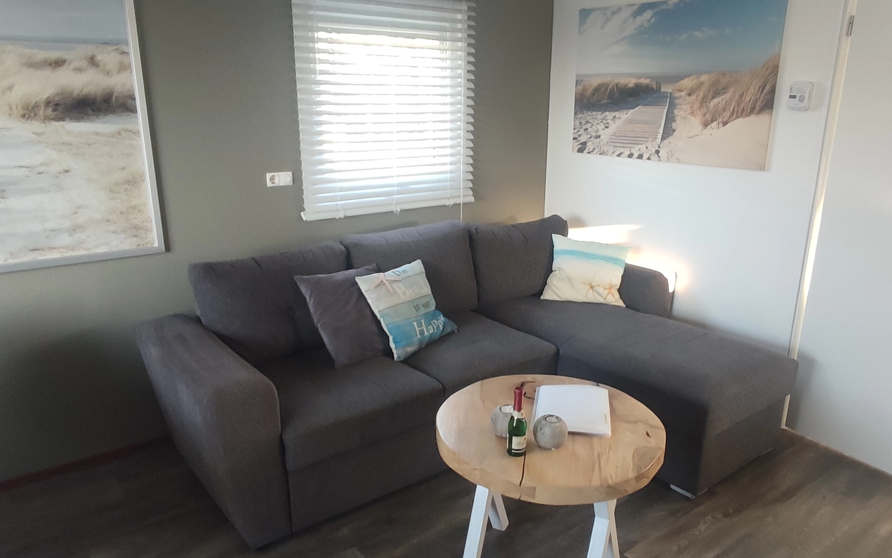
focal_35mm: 17
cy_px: 307
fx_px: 413
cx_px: 446
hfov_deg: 94.4
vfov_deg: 67.9
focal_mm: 1.65
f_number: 2.2
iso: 196
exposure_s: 1/50
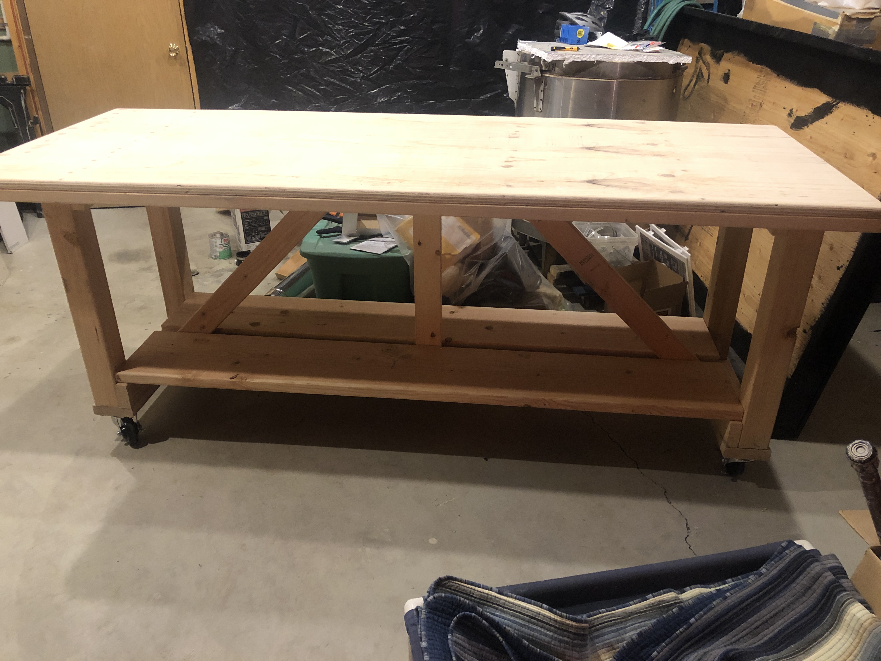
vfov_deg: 49.7
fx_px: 713
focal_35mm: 28
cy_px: 330
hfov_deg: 63.4
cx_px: 440
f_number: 1.8
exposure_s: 1/6
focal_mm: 3.99
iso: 100
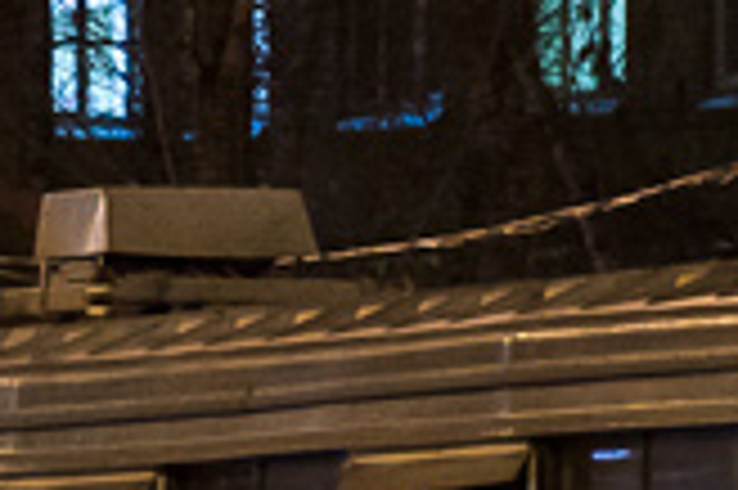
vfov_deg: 1.4
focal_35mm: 990
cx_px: 292
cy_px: 184
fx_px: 20274
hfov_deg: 2.1
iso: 400
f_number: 5.3
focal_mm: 90
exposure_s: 1/6
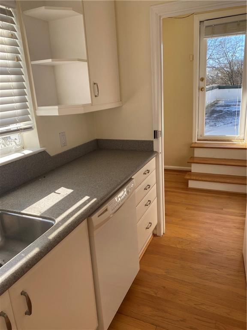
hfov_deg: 53.1
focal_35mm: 26
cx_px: 124
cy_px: 165
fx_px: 247
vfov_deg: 67.3
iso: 32
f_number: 1.8
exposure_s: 1/475
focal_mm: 4.25
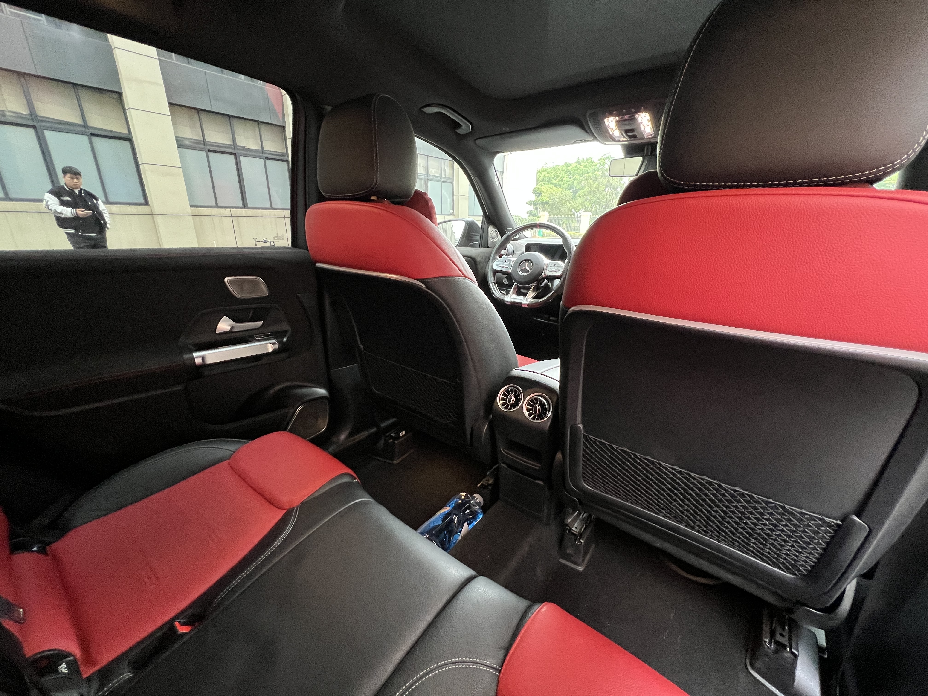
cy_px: 348
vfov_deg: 89.9
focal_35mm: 13
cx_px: 464
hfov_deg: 106.2
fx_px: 349
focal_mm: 1.57
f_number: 1.8
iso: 320
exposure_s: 1/60
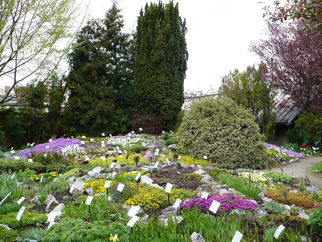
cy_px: 121
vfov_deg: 37.7
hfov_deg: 49.0
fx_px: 354
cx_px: 165
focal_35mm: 38
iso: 100
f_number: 2.8
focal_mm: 6.1
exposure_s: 1/400
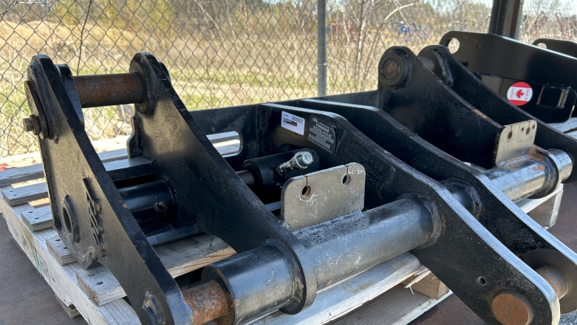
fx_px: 444
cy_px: 196
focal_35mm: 29
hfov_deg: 66.0
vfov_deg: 40.0
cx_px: 285
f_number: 1.5
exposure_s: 1/398
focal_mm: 5.7
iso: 50
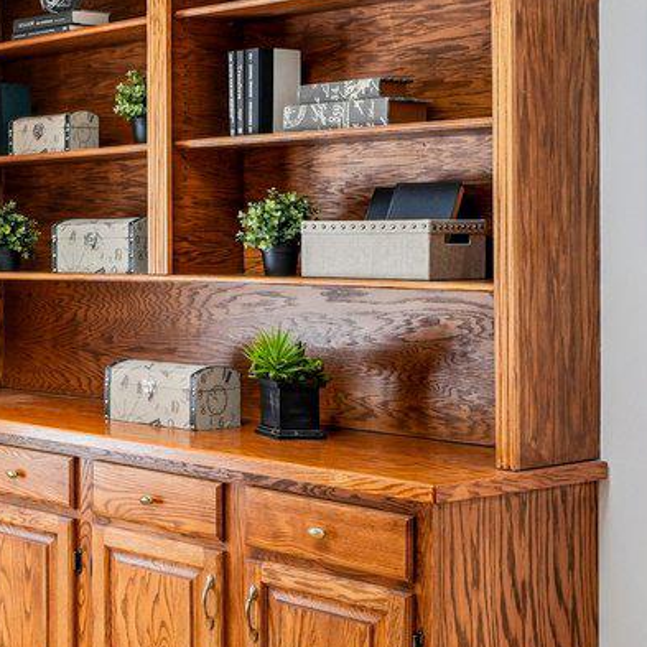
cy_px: 238
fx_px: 1311
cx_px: -441
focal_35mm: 62
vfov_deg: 27.6
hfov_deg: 21.1
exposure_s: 1/30
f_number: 8
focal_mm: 14
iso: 400
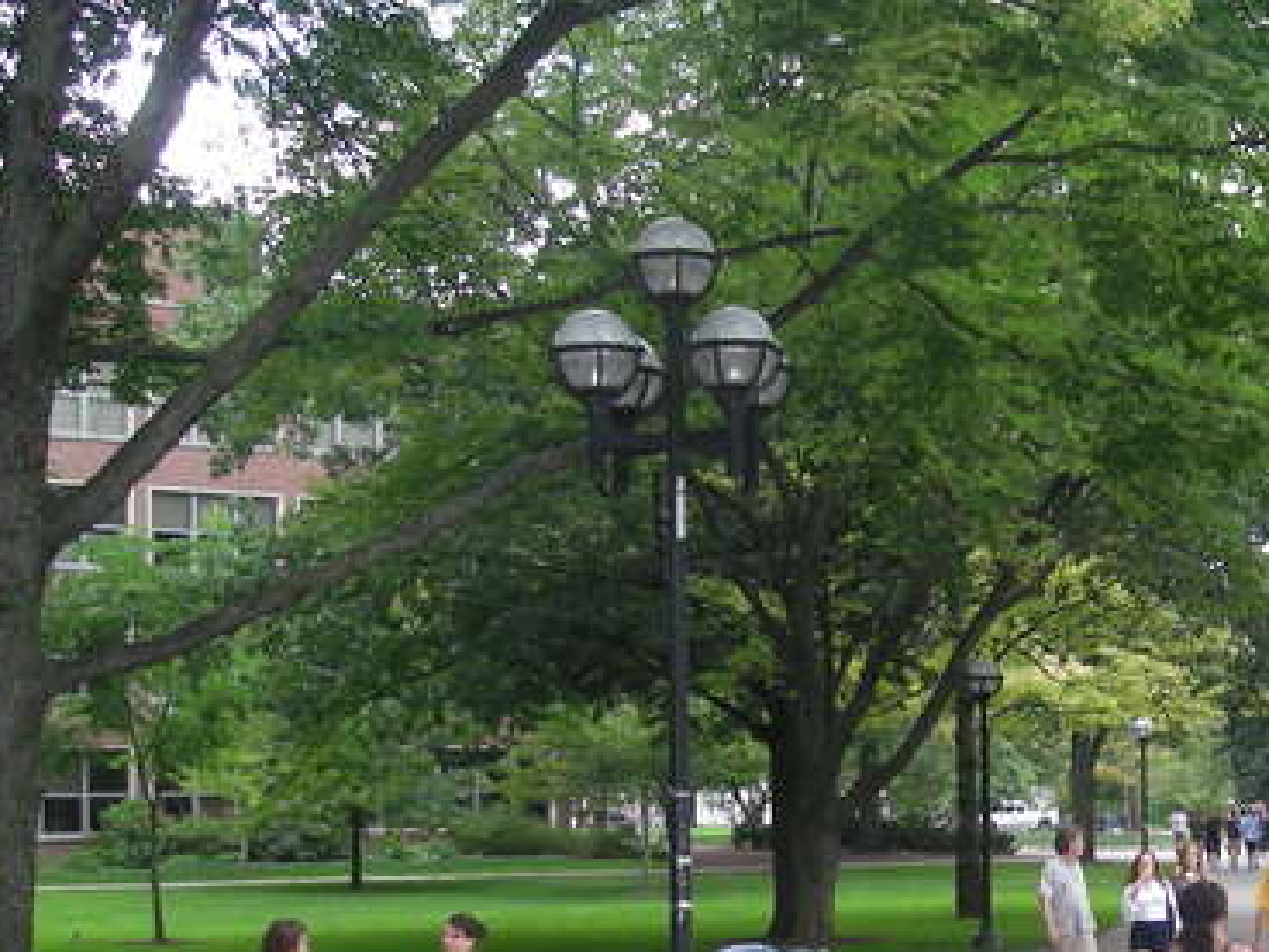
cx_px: 1228
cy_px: 731
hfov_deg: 24.6
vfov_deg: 19.2
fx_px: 2786
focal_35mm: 76
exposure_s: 1/72.5
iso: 50
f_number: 2.8
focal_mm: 5.7
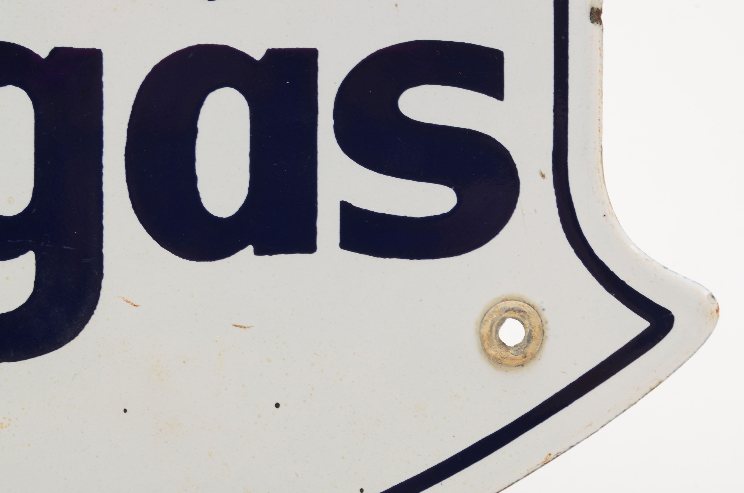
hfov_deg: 24.7
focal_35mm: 82
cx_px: 372
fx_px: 1701
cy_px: 246
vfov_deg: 16.5
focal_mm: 55
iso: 100
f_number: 20
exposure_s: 1/160
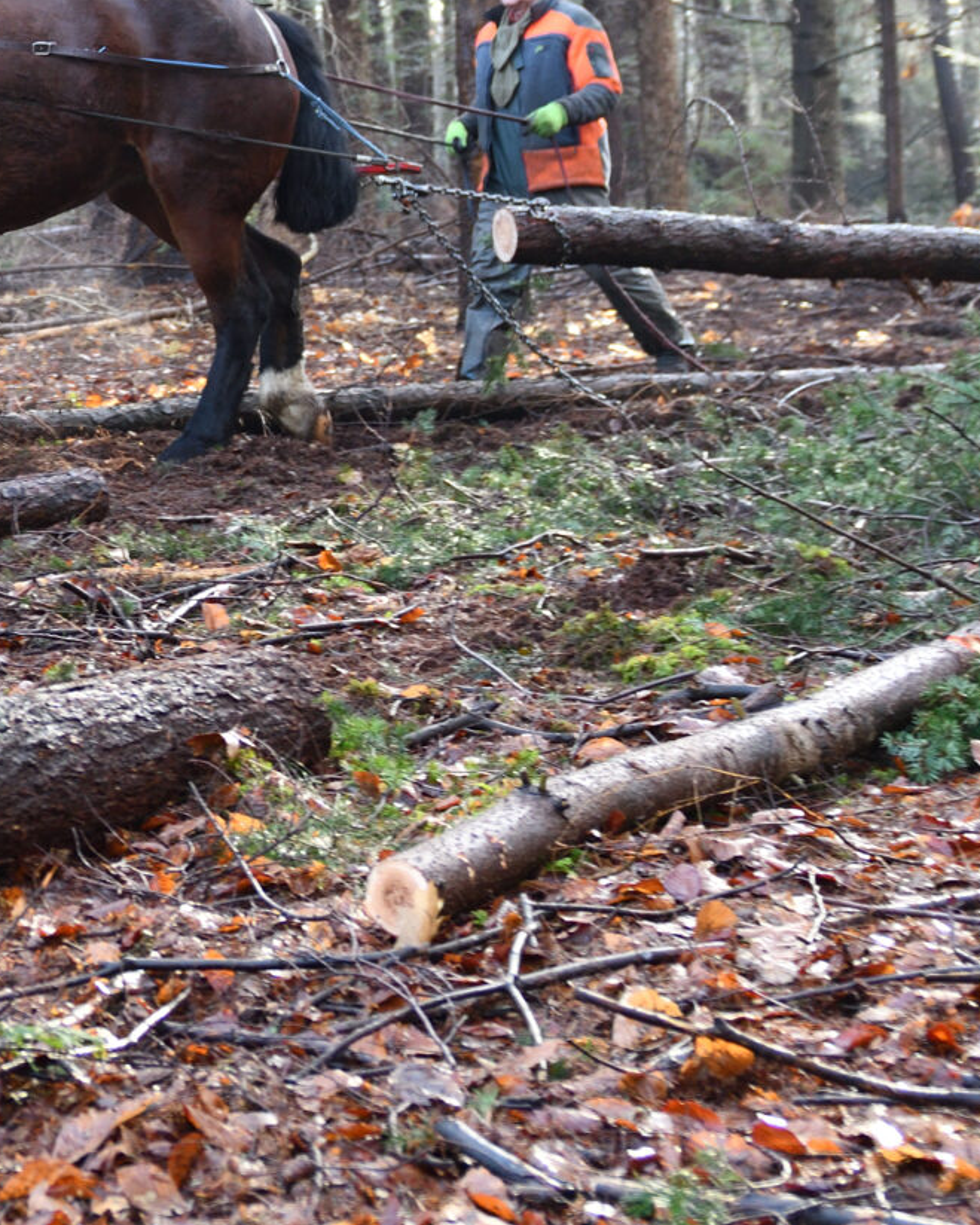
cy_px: 288
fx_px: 3046
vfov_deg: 22.5
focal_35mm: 84
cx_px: -390
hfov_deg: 16.9
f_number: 2.8
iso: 400
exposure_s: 1/160
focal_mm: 24
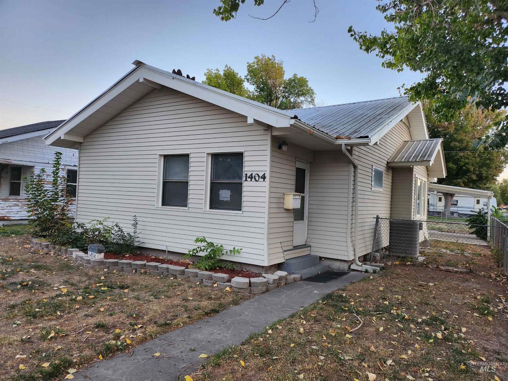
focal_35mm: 24
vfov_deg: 56.8
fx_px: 352
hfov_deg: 71.6
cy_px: 190
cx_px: 254
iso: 125
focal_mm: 5
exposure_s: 1/180
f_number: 1.8
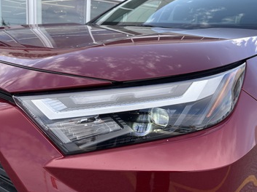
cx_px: 118
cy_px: 89
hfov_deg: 58.3
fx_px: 230
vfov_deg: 45.4
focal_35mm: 31
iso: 50
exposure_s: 1/1037
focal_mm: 5.96
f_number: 1.6
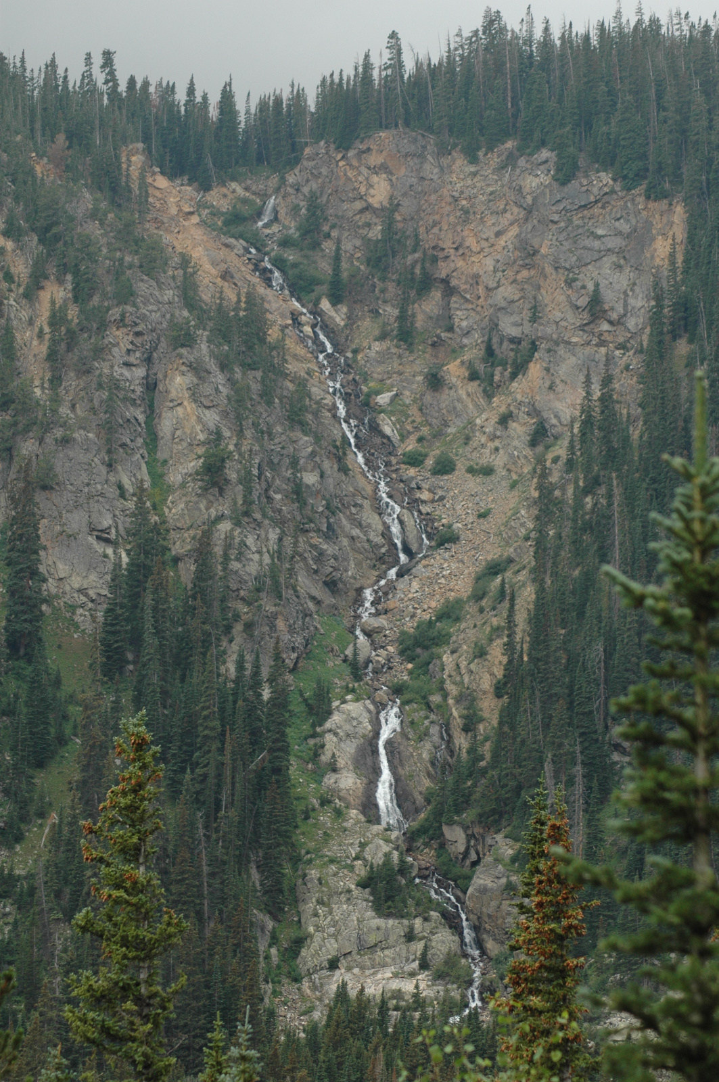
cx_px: 360
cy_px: 541
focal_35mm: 135
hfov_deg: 10.1
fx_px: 4054
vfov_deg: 15.2
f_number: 5.6
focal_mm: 90
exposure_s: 1/500
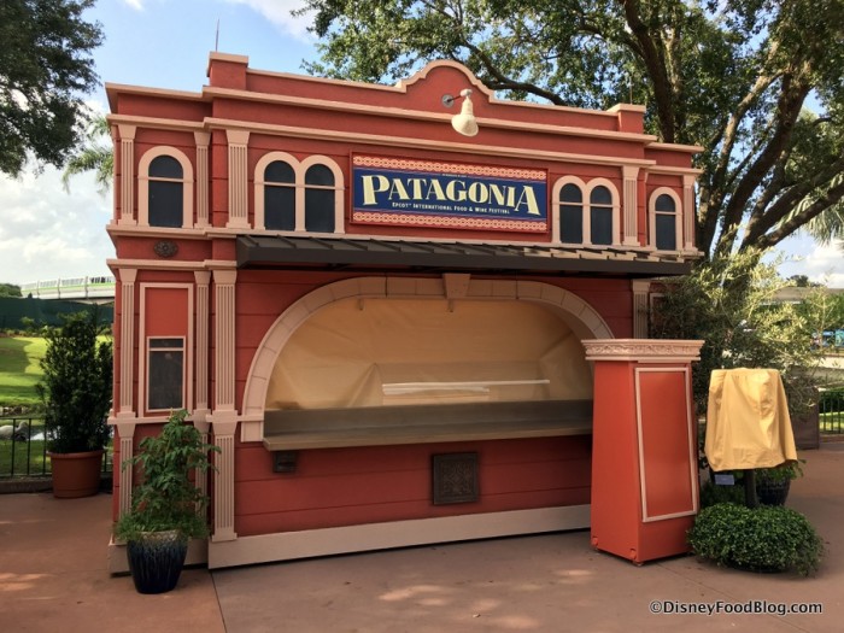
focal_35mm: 29
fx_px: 707
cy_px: 316
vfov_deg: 48.2
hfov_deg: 61.7
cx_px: 422
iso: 25
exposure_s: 1/425
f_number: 2.2
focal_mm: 4.15
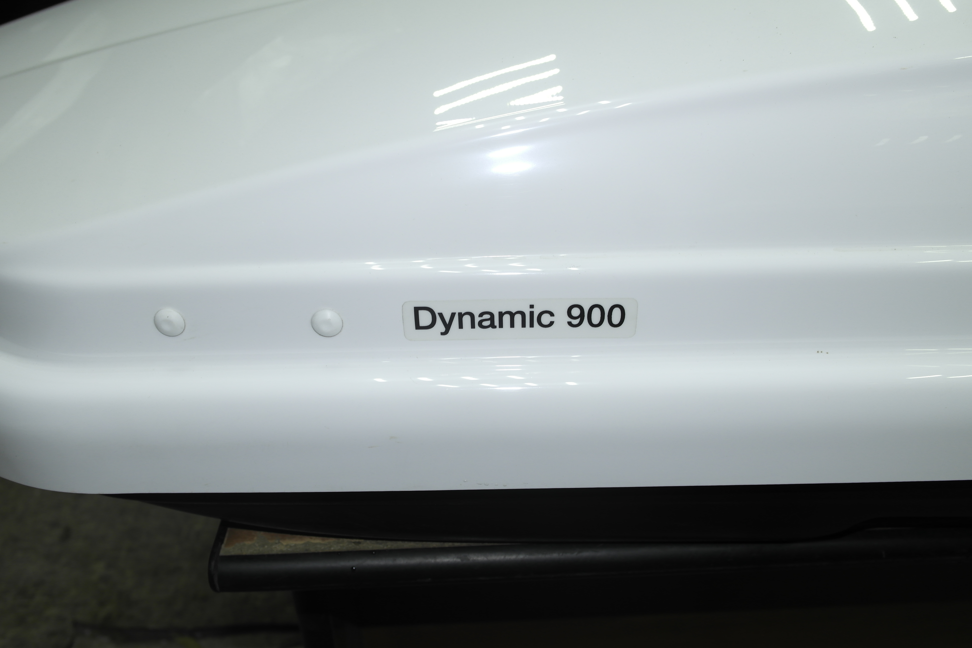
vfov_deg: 43.6
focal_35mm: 30
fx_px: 810
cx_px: 486
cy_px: 324
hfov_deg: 61.9
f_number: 5.6
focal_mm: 20
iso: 200
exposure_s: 1/40
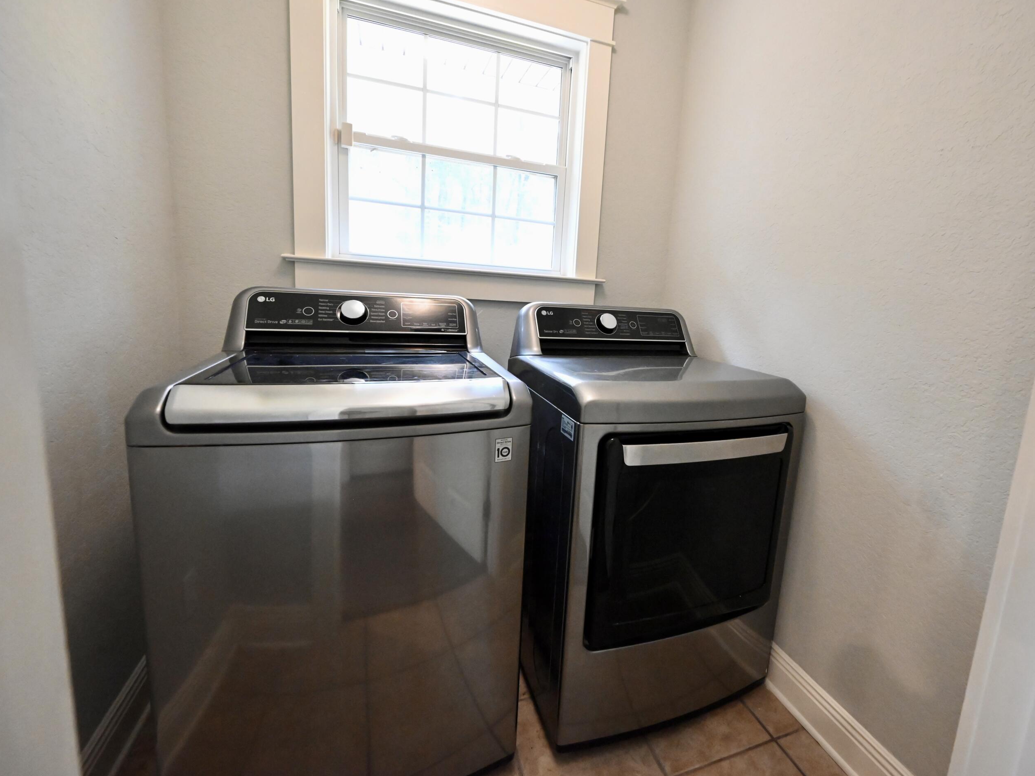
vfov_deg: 78.0
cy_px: 368
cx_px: 580
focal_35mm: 16
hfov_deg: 94.1
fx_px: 478
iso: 10000
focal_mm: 14
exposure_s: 1/100
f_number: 6.3
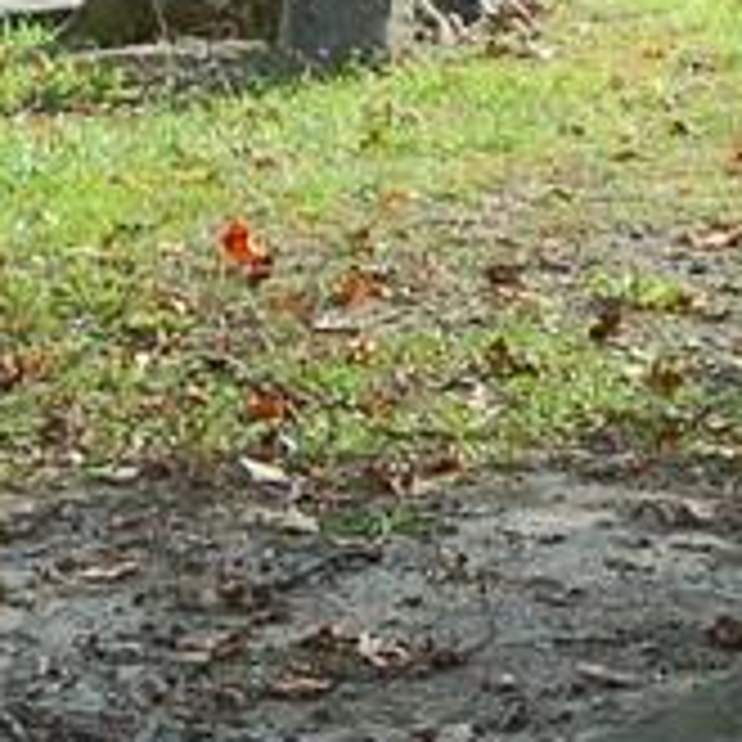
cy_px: -250
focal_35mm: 256
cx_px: 751
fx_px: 6201
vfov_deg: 6.8
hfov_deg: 6.8
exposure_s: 1/160
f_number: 6.3
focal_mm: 23
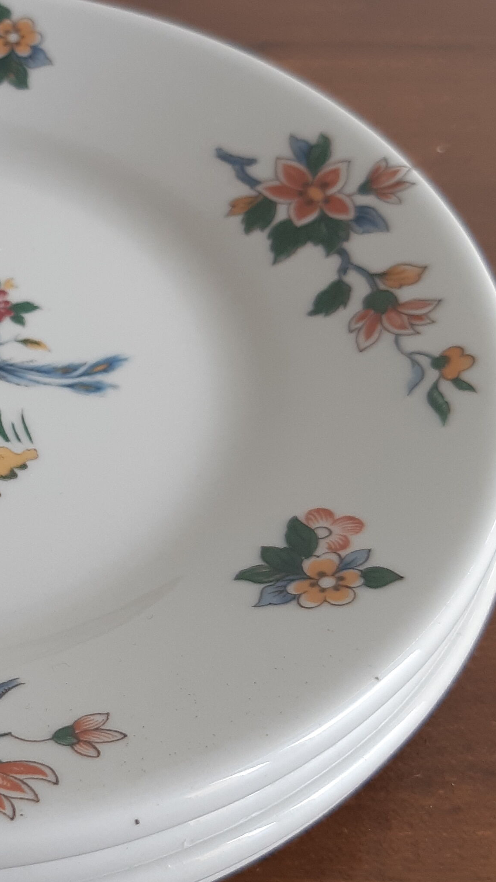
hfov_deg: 17.7
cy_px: 360
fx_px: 1496
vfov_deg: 32.7
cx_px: -136
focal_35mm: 64
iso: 50
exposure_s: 1/100
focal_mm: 3.93
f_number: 1.7
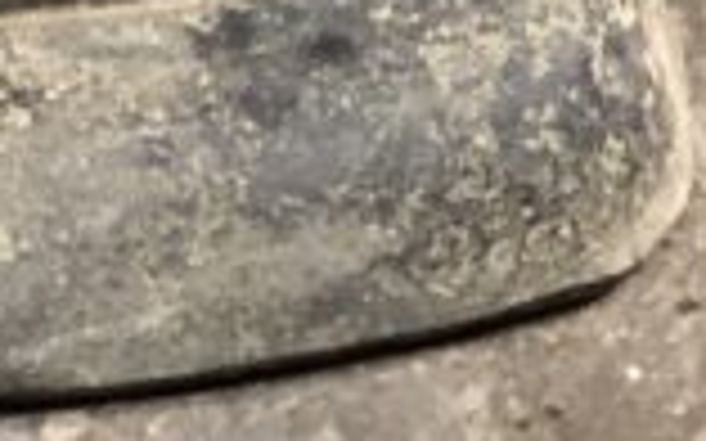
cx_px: -607
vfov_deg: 3.4
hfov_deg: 5.7
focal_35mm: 359
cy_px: -1858
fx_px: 6905
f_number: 2.4
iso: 160
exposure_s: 1/20
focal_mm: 6
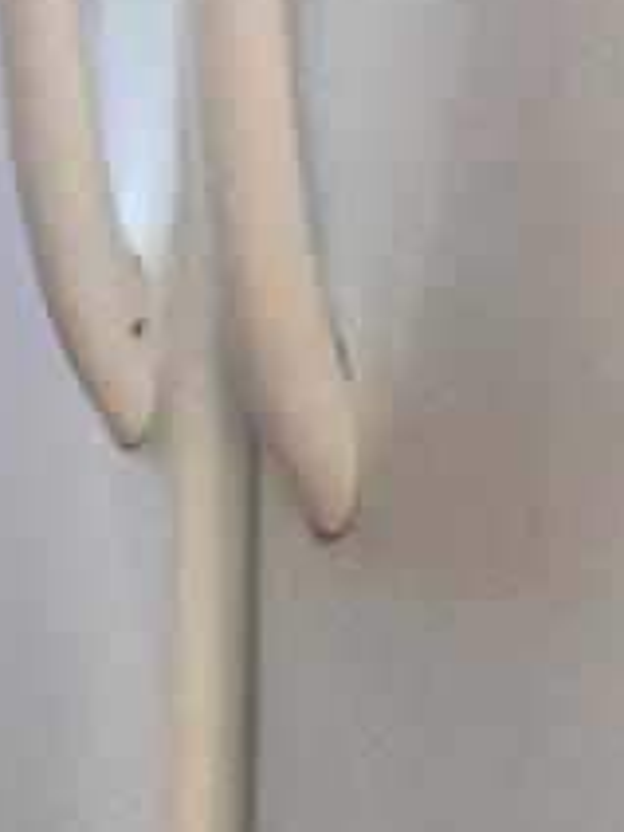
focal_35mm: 210
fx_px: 5047
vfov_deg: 8.4
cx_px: 141
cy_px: -1346
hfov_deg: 7.1
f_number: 2.2
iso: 100
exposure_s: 1/30
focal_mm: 4.15
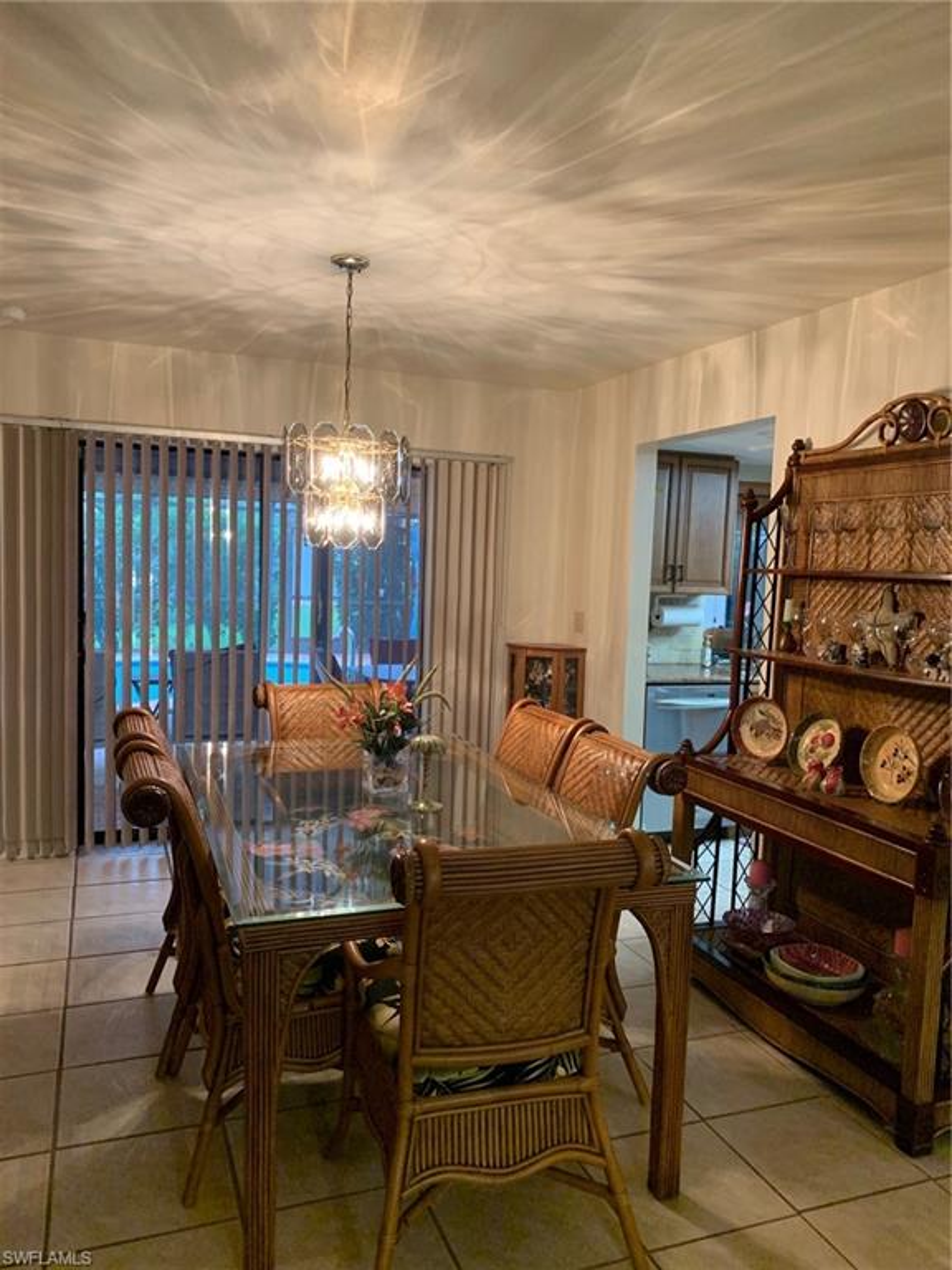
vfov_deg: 67.3
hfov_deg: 53.1
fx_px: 953
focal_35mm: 26
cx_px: 476
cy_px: 635
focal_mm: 4.25
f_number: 1.8
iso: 320
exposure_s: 1/60
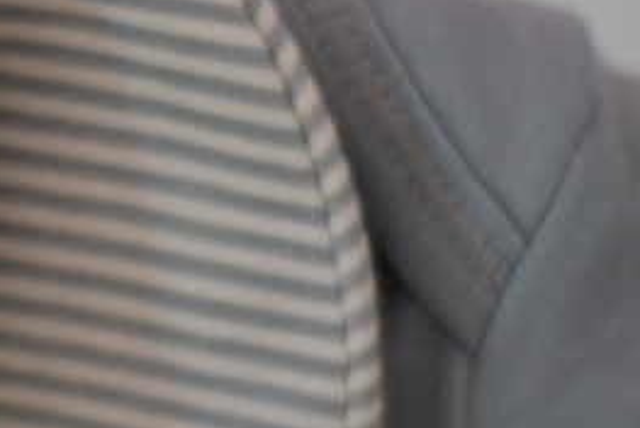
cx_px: -253
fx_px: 4058
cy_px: 191
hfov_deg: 8.8
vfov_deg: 6.0
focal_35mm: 228
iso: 1000
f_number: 1.8
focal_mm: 50
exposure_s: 1/250
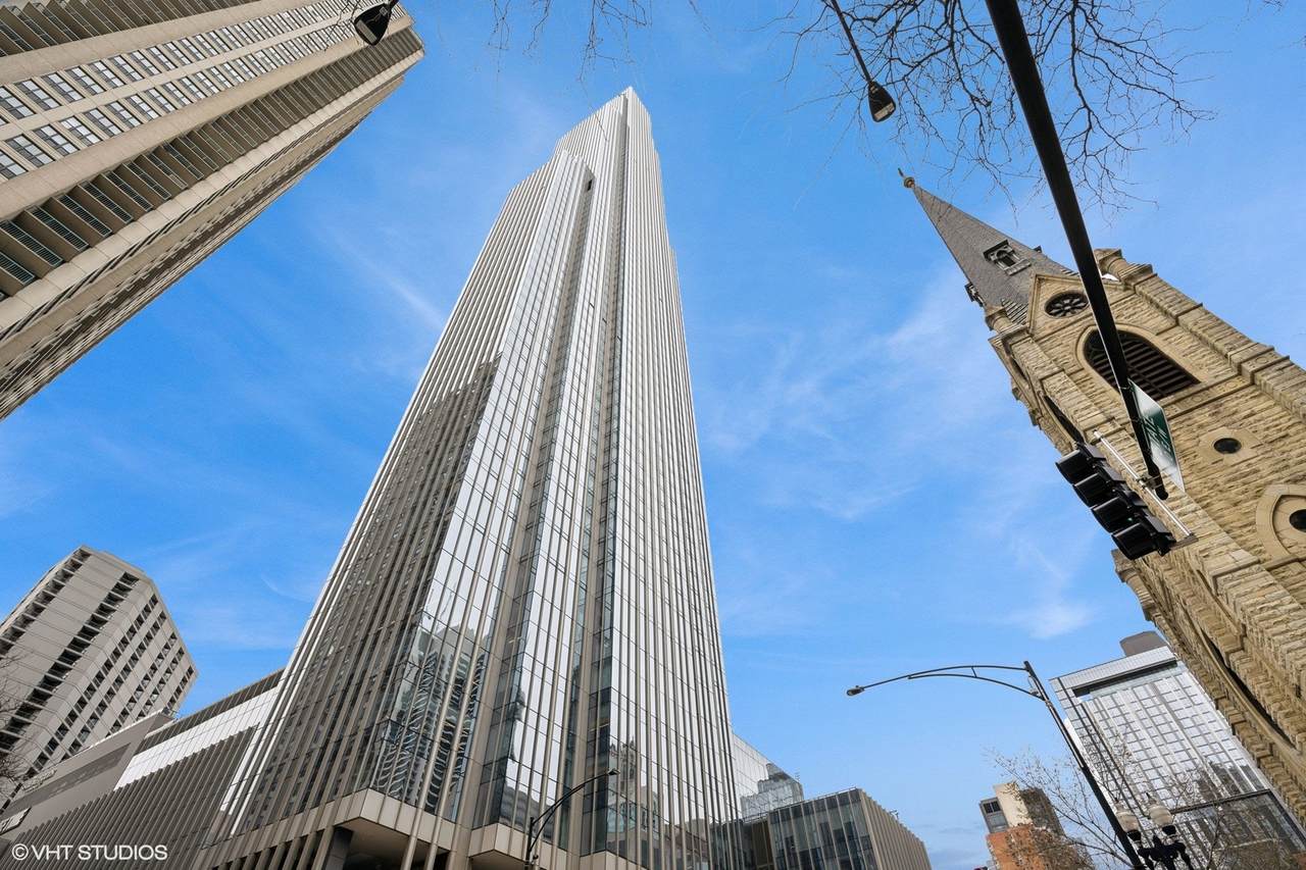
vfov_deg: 70.4
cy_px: 435
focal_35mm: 17
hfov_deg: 93.3
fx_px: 617
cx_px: 653
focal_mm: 17
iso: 200
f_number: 9.5
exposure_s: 1/250
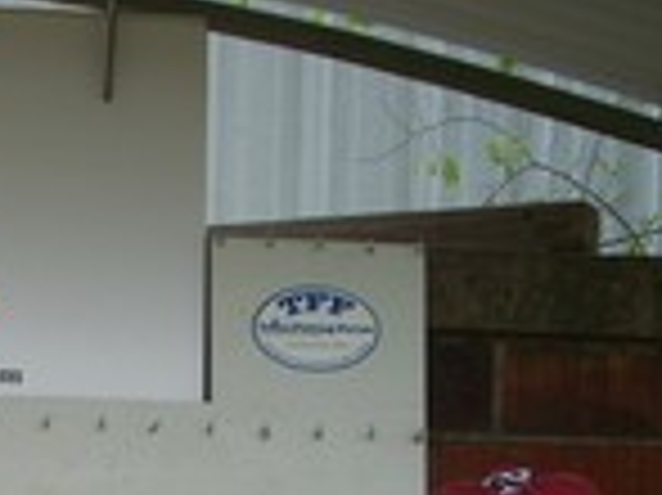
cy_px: 670
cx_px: -23
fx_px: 2446
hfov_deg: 15.1
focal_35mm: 128
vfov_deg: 11.2
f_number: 2.9
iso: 64
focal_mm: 9.86
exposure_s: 1/160
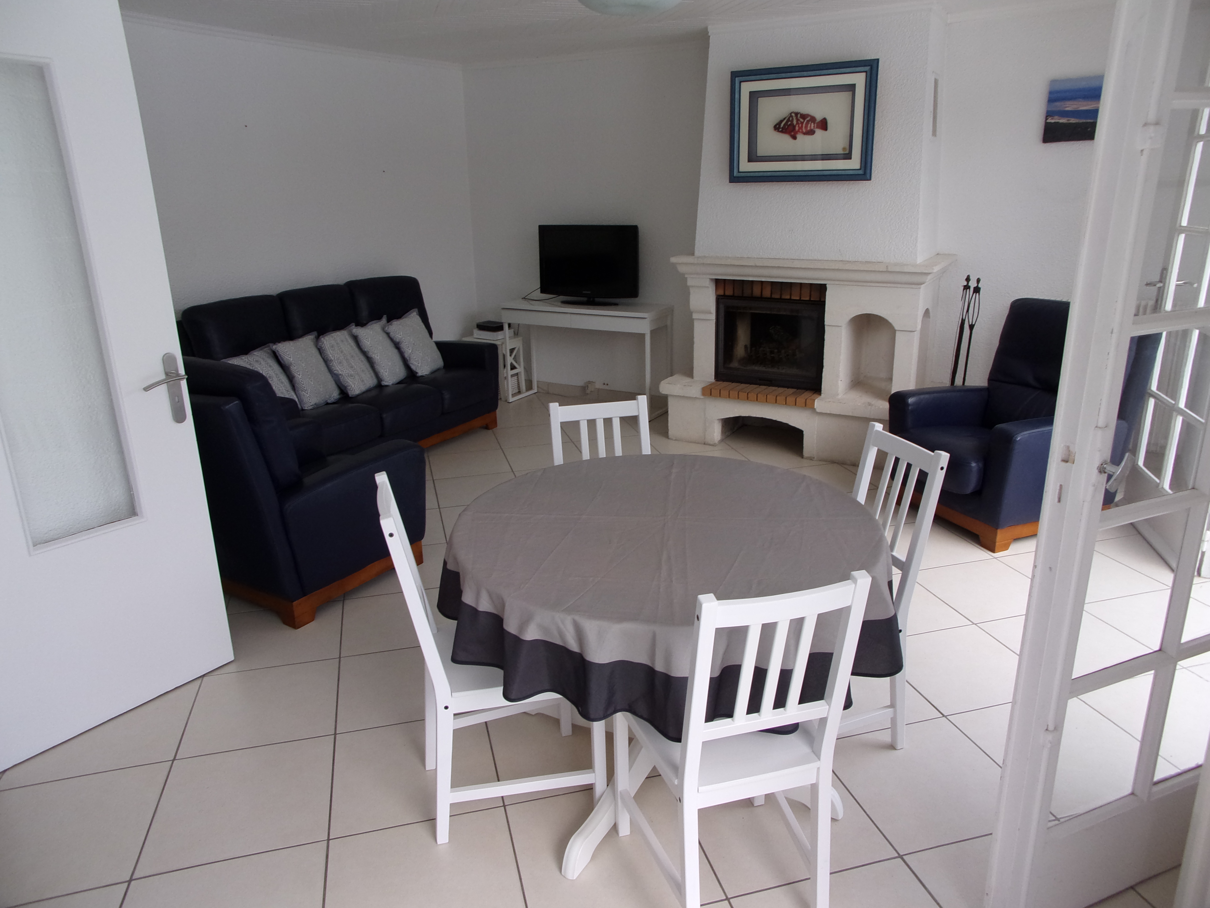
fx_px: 874
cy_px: 454
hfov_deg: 69.4
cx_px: 605
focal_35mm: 25
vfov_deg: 54.9
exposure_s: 1/140
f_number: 3.6
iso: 80
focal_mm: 4.5
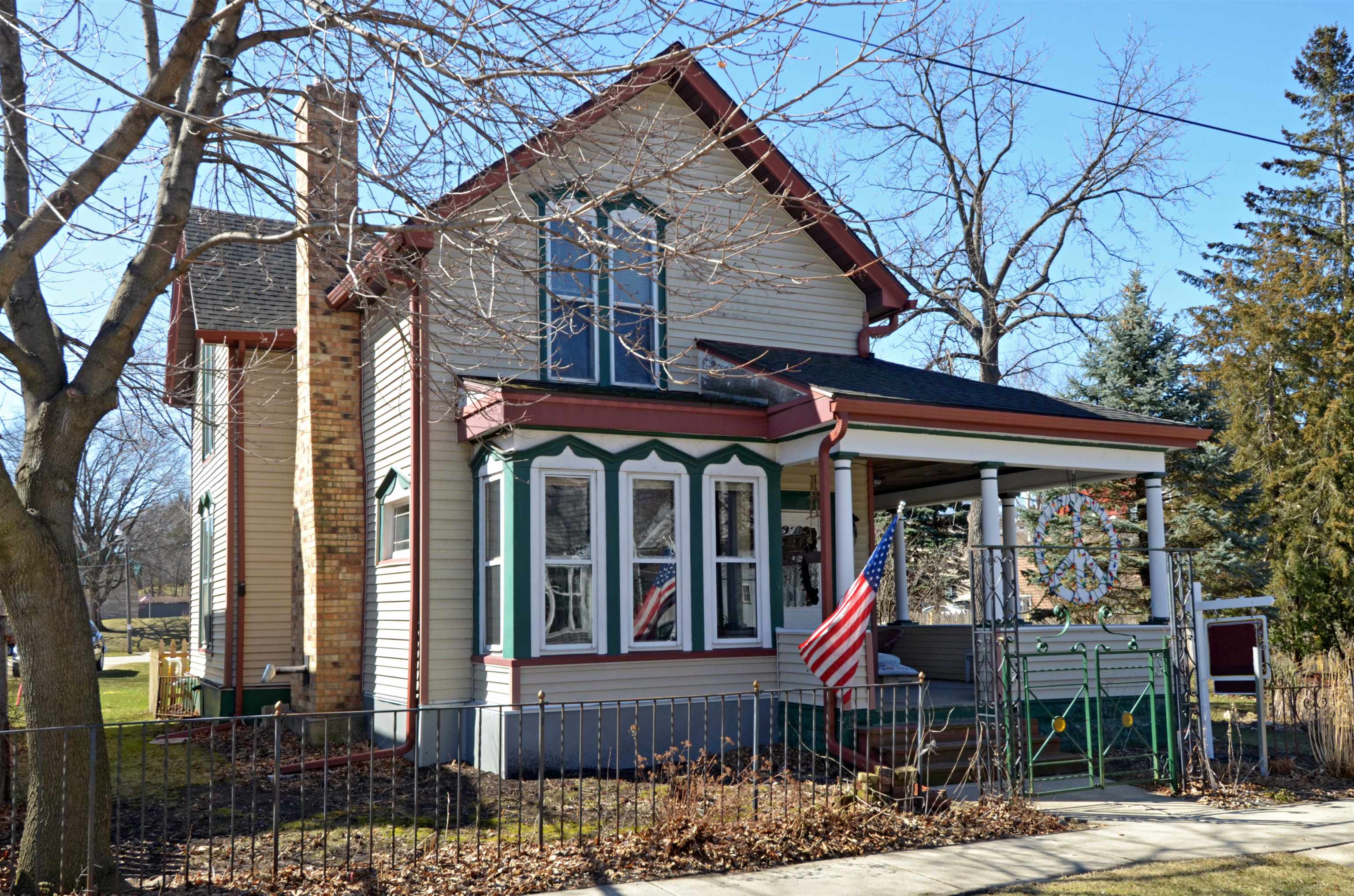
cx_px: 677
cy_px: 448
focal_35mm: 30
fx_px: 1126
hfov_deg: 62.0
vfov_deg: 43.4
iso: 400
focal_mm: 20
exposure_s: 1/250
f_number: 10
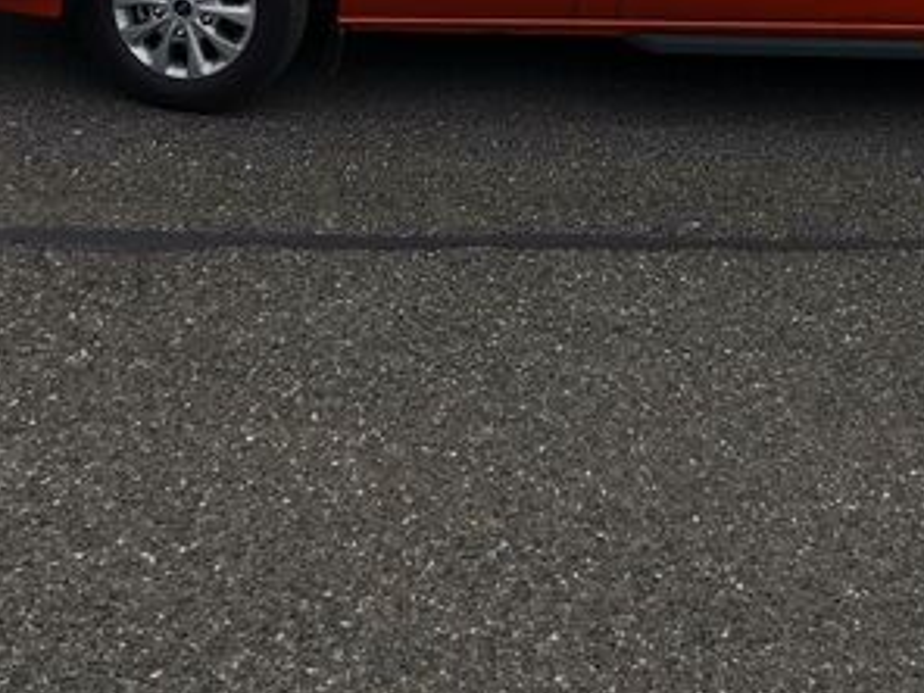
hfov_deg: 25.9
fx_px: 2002
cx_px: 549
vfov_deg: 18.4
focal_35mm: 75
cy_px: -186
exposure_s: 1/2907
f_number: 1.4
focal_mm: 4.66
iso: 50
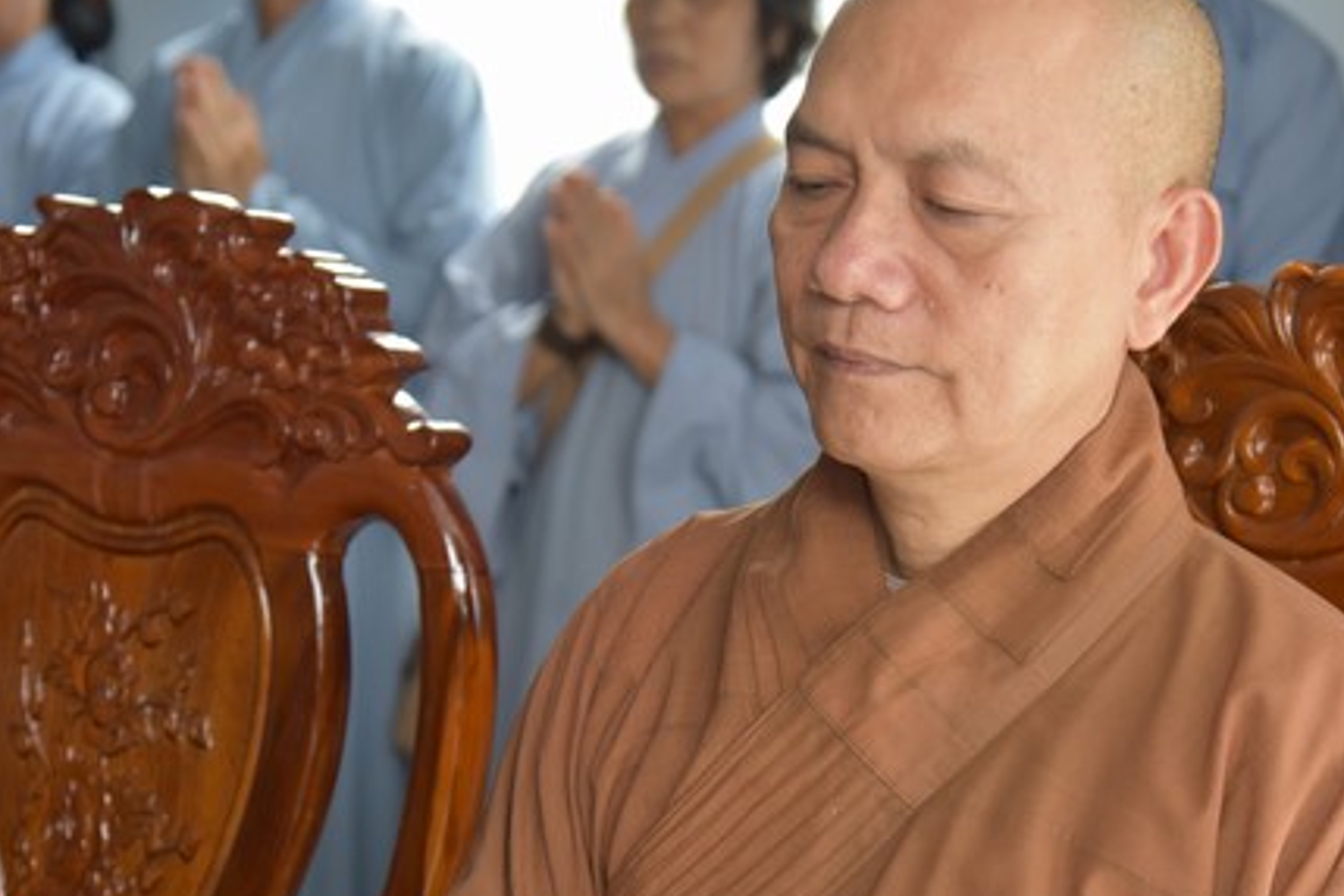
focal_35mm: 94
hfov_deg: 21.6
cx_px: 865
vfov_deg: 14.5
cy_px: 517
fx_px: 3509
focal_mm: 62
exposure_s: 1/200
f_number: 4
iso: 800
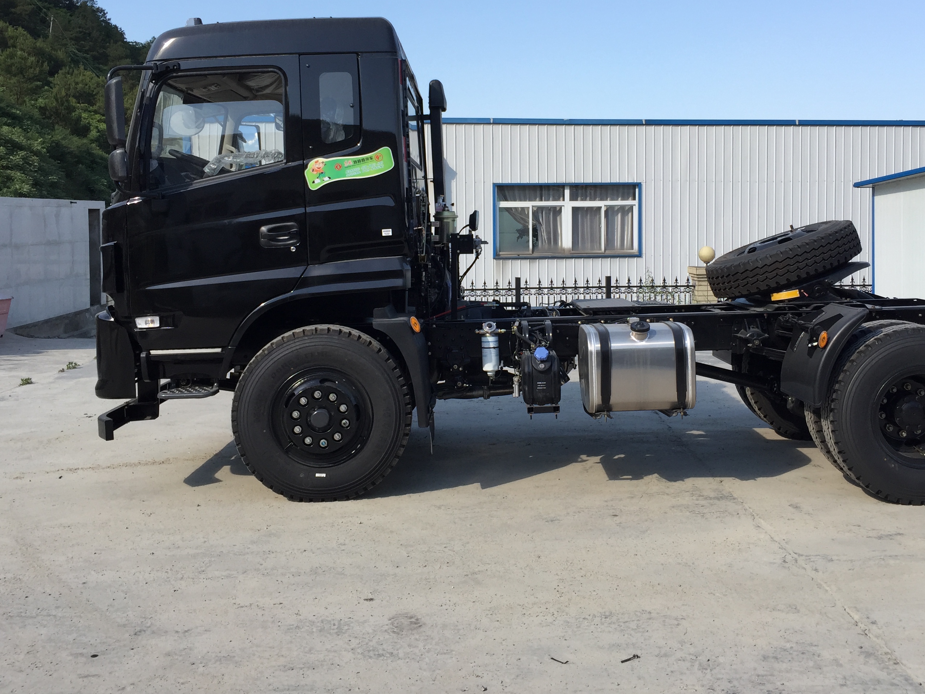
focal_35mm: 37
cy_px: 264
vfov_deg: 38.4
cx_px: 509
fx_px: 989
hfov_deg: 50.1
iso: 32
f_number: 2.2
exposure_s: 1/920
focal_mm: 4.15
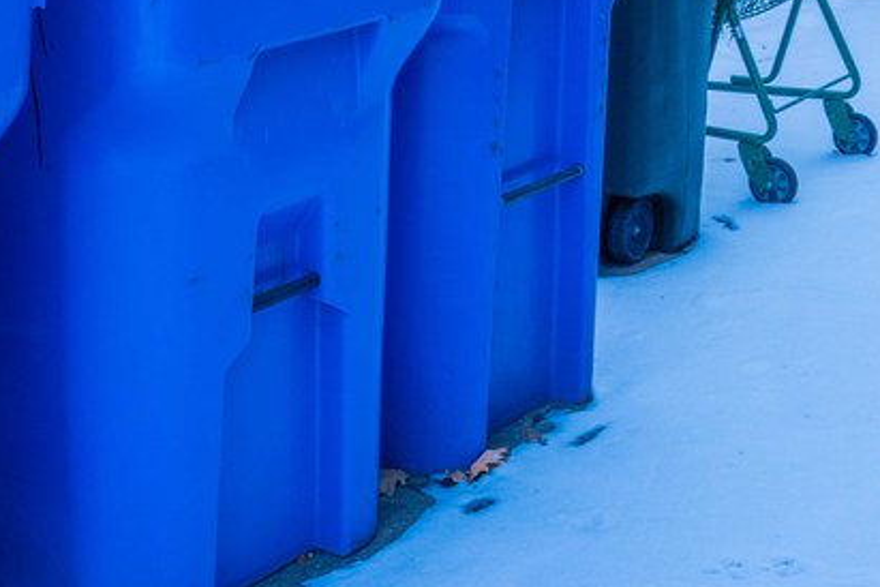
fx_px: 1638
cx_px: 617
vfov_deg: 18.2
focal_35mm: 67
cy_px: -276
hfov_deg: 29.8
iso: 160
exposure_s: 1/200
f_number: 8
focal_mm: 17
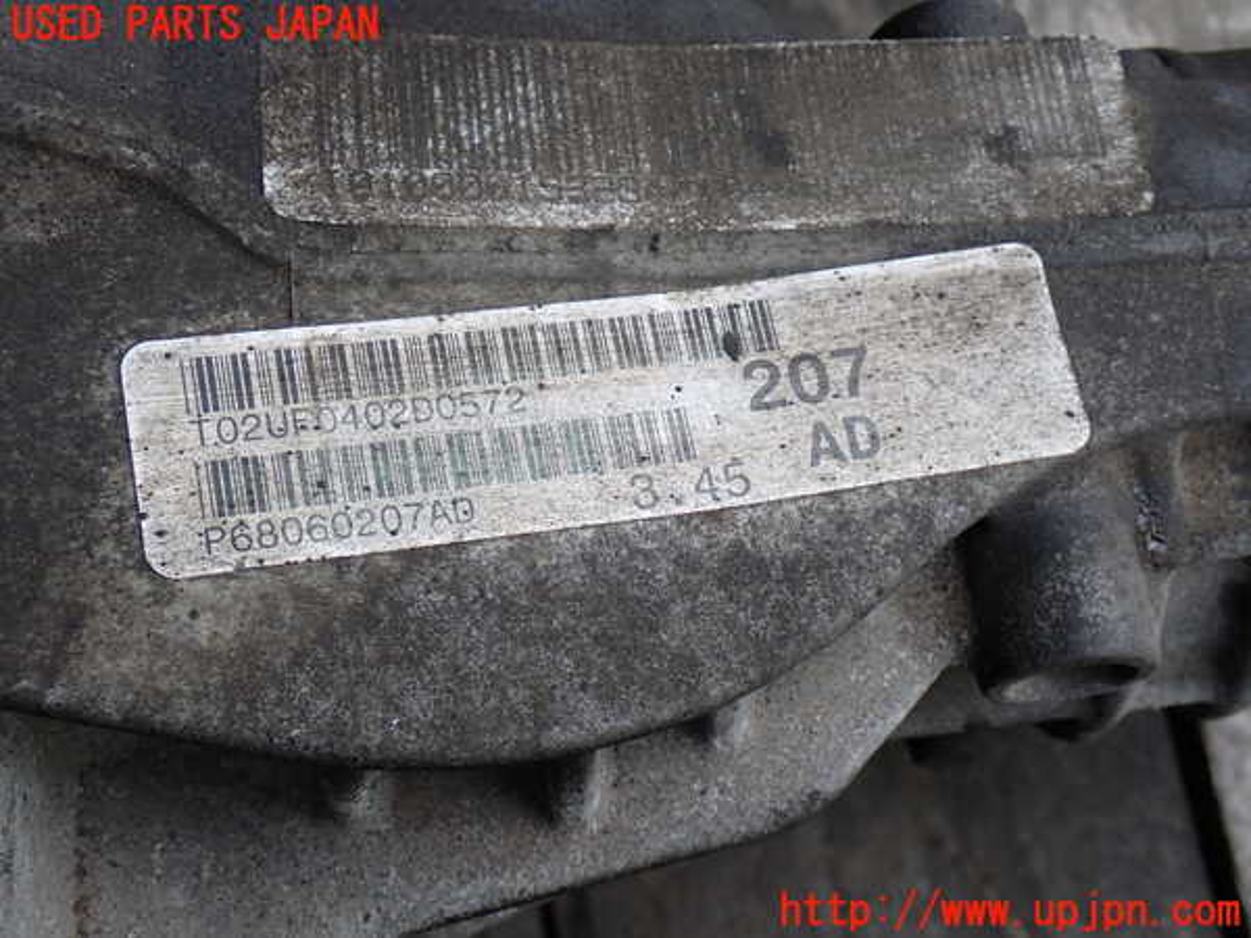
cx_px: 626
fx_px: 1807
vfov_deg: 29.1
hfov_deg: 38.2
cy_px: 469
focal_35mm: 50
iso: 200
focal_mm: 9.01
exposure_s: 1/100
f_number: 3.2
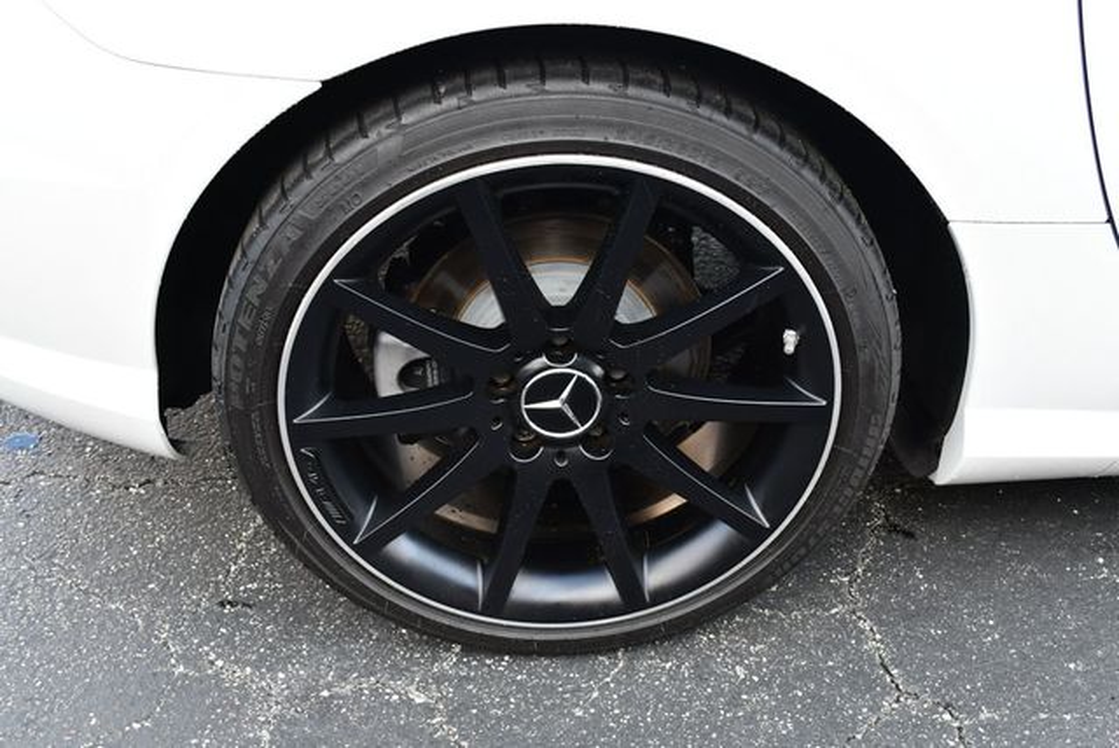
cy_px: 374
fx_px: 1120
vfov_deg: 36.9
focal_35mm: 36
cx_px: 560
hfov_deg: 53.1
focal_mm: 18
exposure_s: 1/250
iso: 400
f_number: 4.5
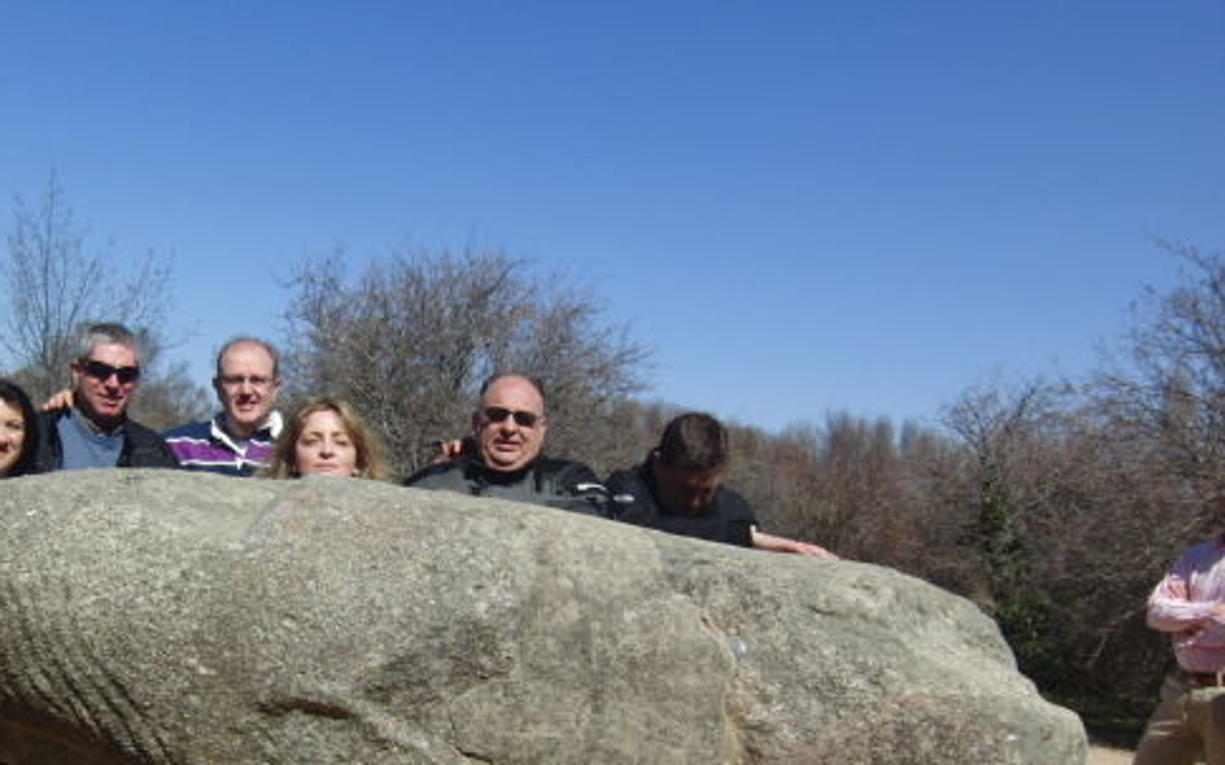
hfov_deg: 46.6
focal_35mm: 42
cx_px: 432
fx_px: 1402
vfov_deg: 30.2
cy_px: 540
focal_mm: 5.2
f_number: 7.9
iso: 100
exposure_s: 1/320
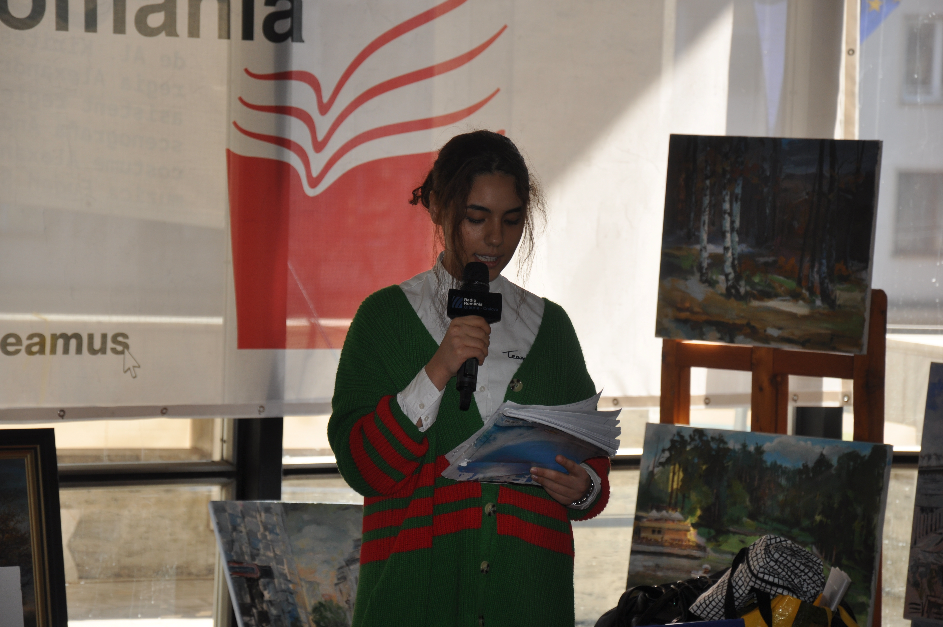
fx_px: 4121
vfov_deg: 8.7
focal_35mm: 158
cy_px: 314
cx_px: 472
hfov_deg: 13.1
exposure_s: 1/200
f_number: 6.3
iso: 200
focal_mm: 105
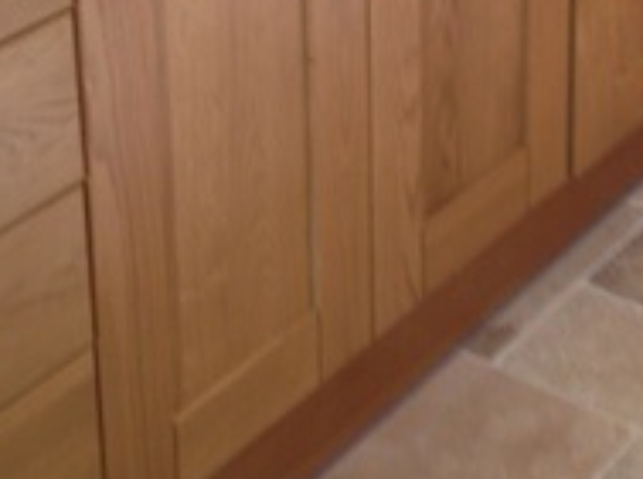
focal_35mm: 112
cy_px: -214
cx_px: 395
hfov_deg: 17.6
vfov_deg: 12.6
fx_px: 2076
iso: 50
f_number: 2.4
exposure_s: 1/24
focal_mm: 4.12
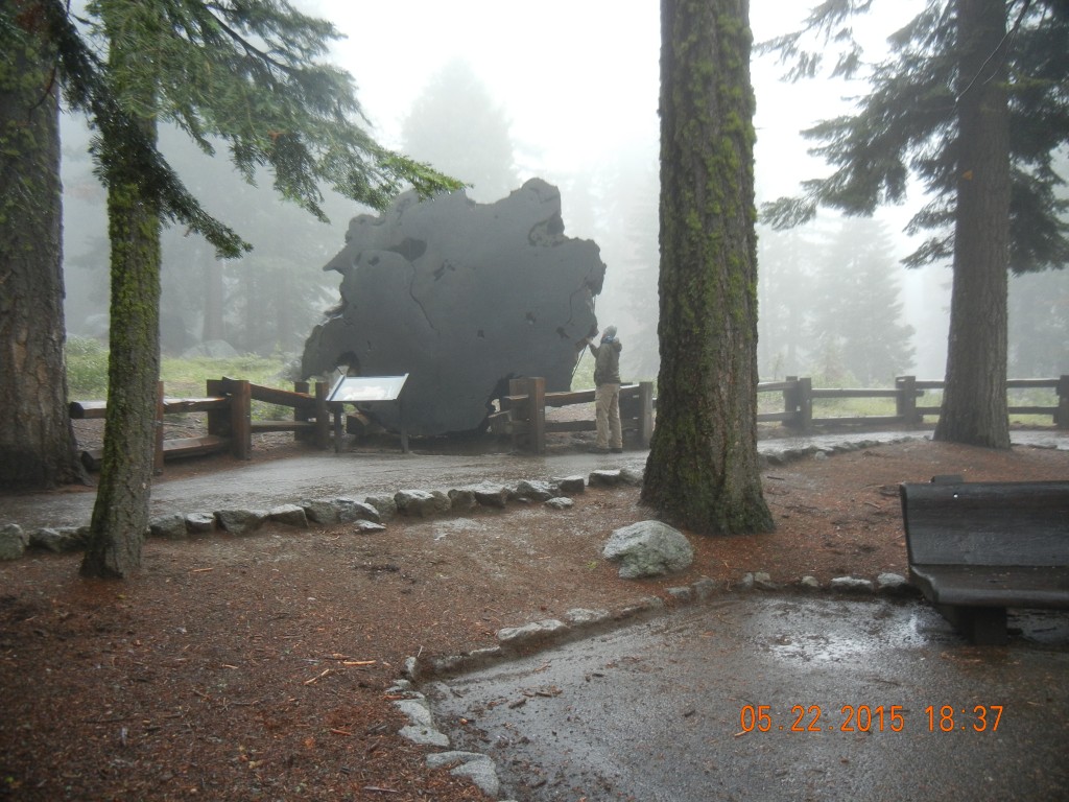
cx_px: 534
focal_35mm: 30
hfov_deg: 60.0
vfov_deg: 46.8
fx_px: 926
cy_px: 401
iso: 225
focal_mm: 5.4
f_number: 3.5
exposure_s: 1/60
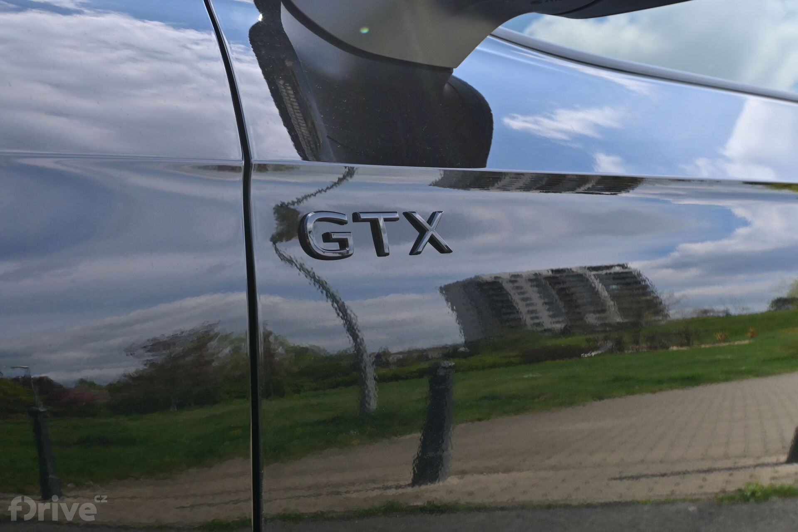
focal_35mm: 51
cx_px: 399
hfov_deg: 38.9
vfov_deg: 26.5
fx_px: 1130
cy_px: 266
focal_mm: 34
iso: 100
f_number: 10
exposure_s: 1/100
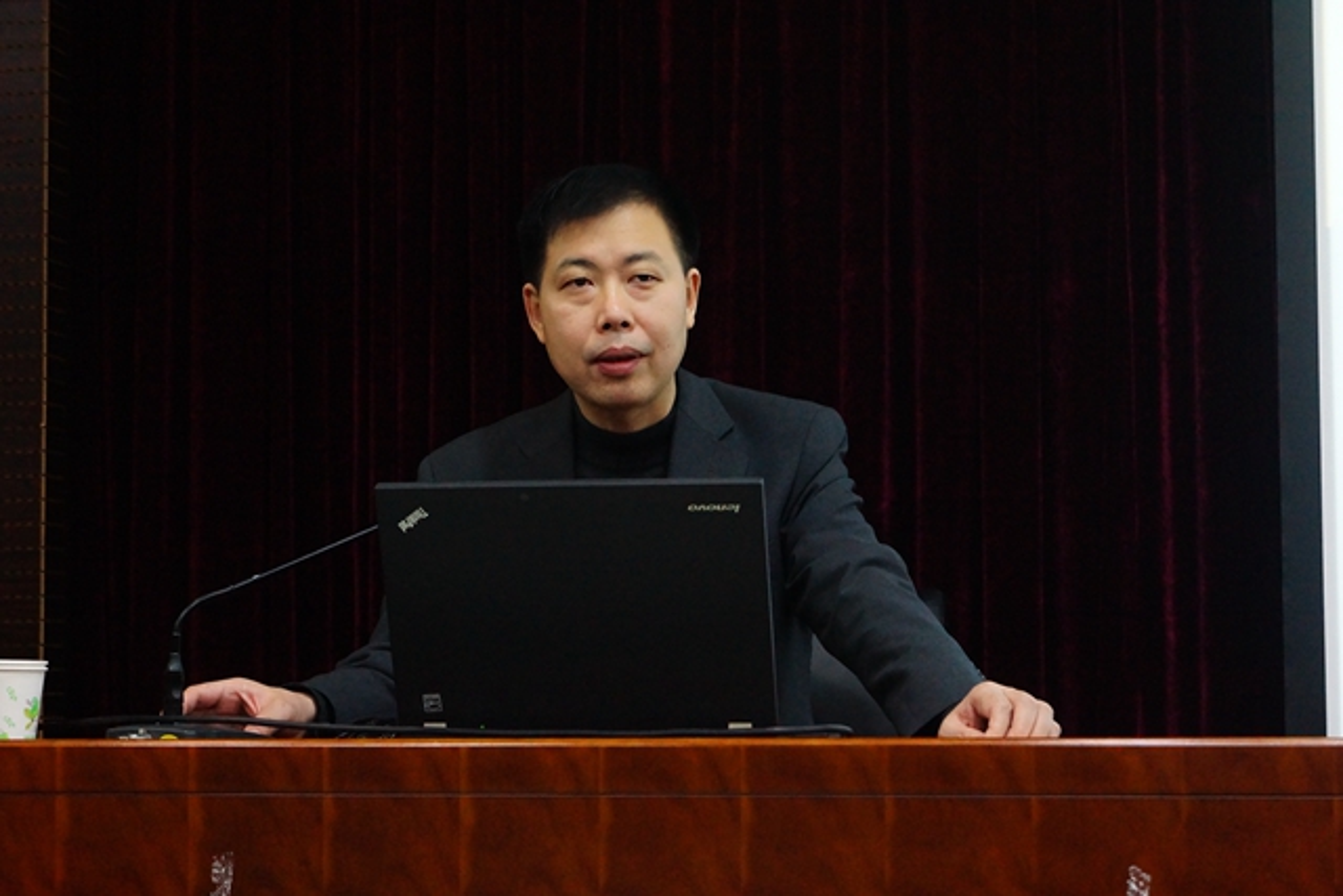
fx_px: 3060
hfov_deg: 24.8
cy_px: 448
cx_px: 672
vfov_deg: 16.7
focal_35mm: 82
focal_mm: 55
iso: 3200
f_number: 5.6
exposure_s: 1/80
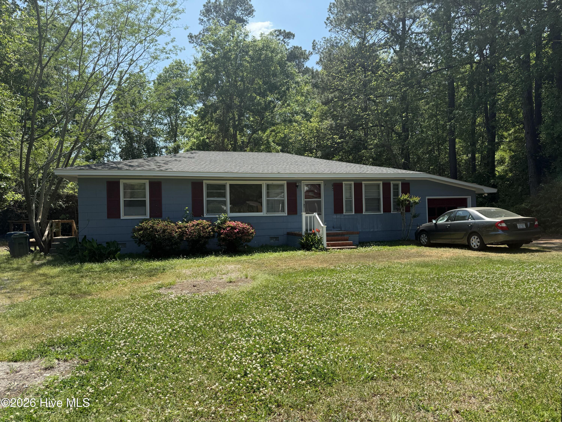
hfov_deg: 71.6
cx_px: 281
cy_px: 211
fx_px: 390
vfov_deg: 56.8
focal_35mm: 24
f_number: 1.78
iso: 100
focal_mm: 6.76
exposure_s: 1/3425
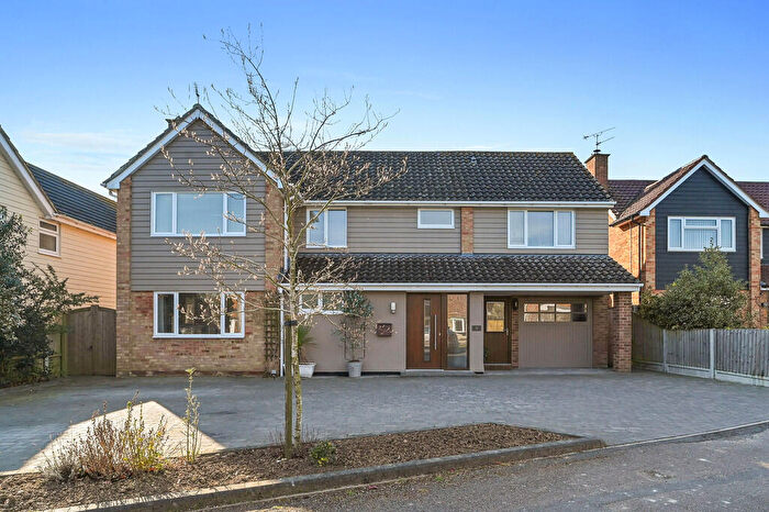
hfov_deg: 104.3
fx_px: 299
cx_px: 384
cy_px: 256
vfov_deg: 81.2
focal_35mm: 14
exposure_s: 1/320
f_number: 11
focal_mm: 14
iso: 400
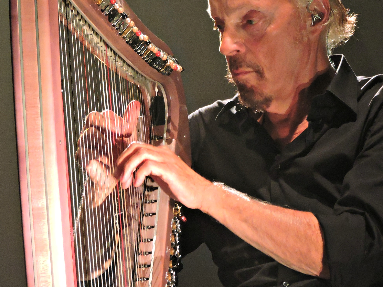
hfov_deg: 4.1
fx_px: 5322
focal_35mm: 481
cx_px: 175
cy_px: 76
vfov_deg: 3.1
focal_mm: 53.5
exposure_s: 1/50
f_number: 4.8
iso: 800
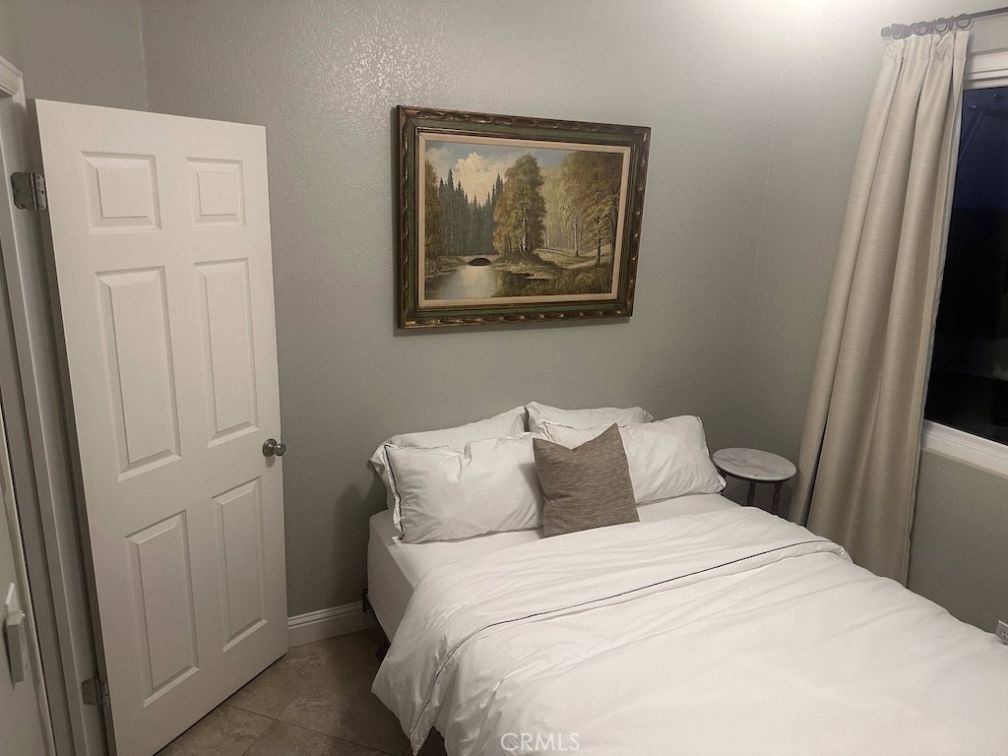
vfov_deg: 56.8
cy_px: 378
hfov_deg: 71.6
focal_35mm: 24
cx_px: 504
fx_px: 699
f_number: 1.78
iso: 500
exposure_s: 1/60
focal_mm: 6.86
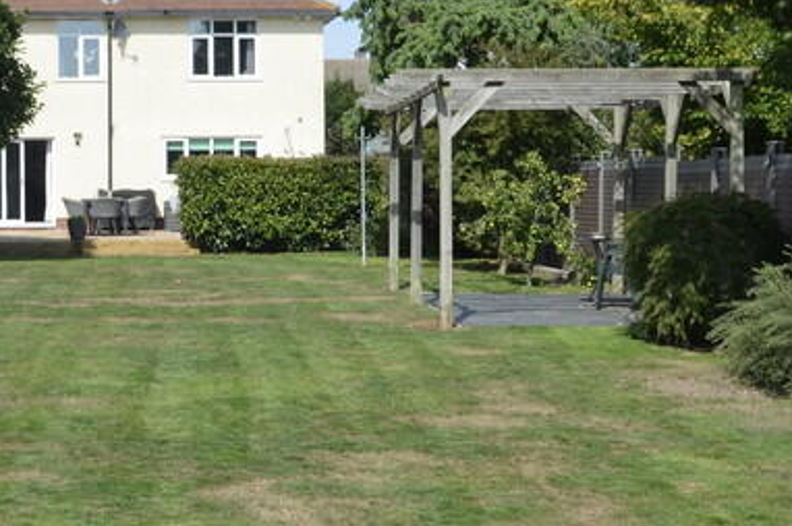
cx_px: 97
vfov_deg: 16.2
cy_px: 267
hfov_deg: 23.5
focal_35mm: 84
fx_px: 1854
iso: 125
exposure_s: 1/250
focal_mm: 21
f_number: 8
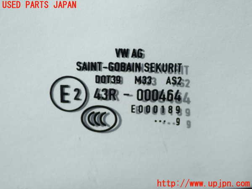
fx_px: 597
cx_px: 126
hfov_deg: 23.8
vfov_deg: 18.0
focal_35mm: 82
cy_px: 94
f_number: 5.6
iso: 100
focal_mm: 14.62
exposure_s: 1/400
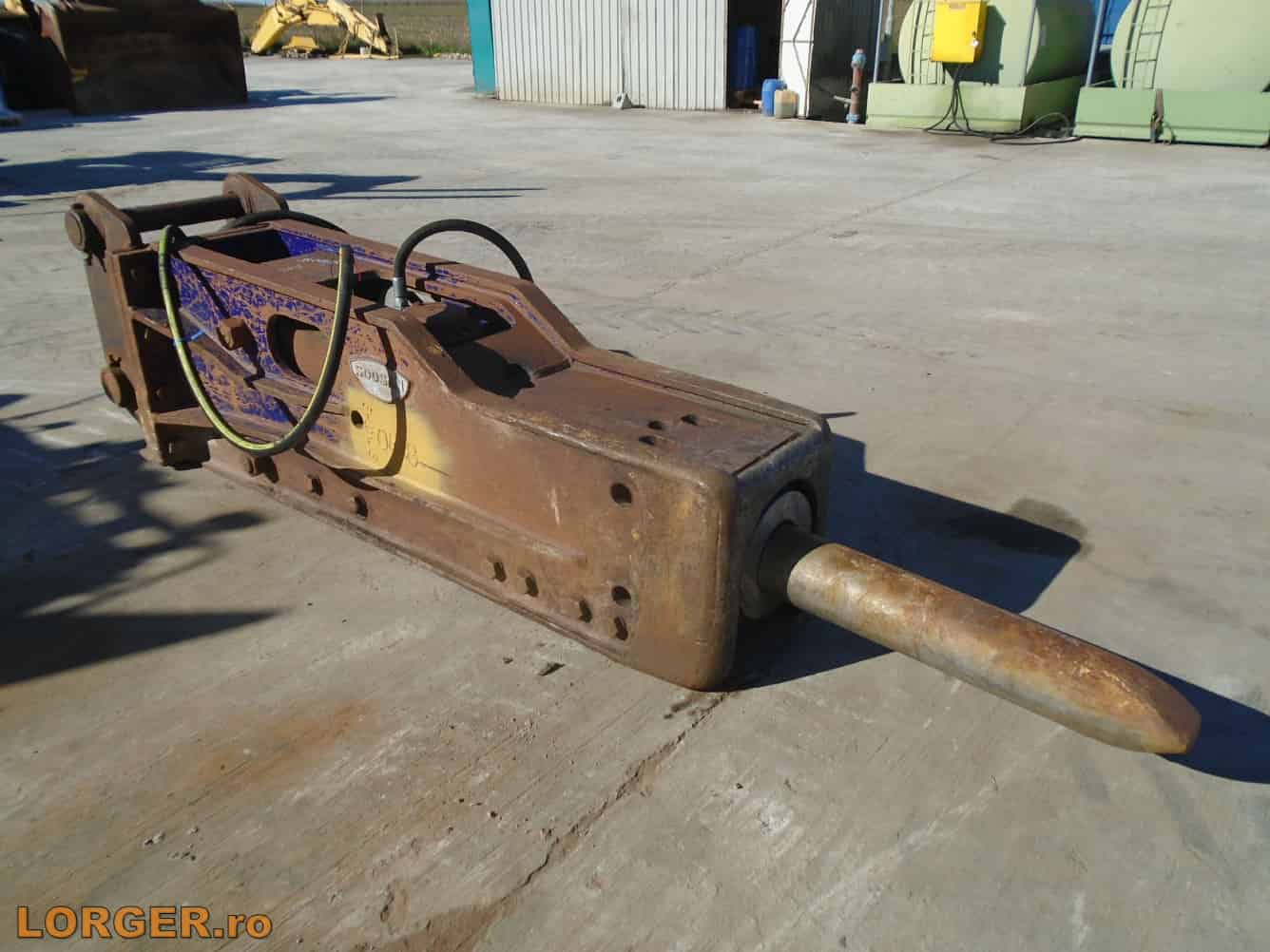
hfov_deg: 67.3
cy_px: 476
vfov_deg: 53.1
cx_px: 635
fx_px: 954
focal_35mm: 26
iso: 100
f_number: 8
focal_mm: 4.6
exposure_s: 1/200
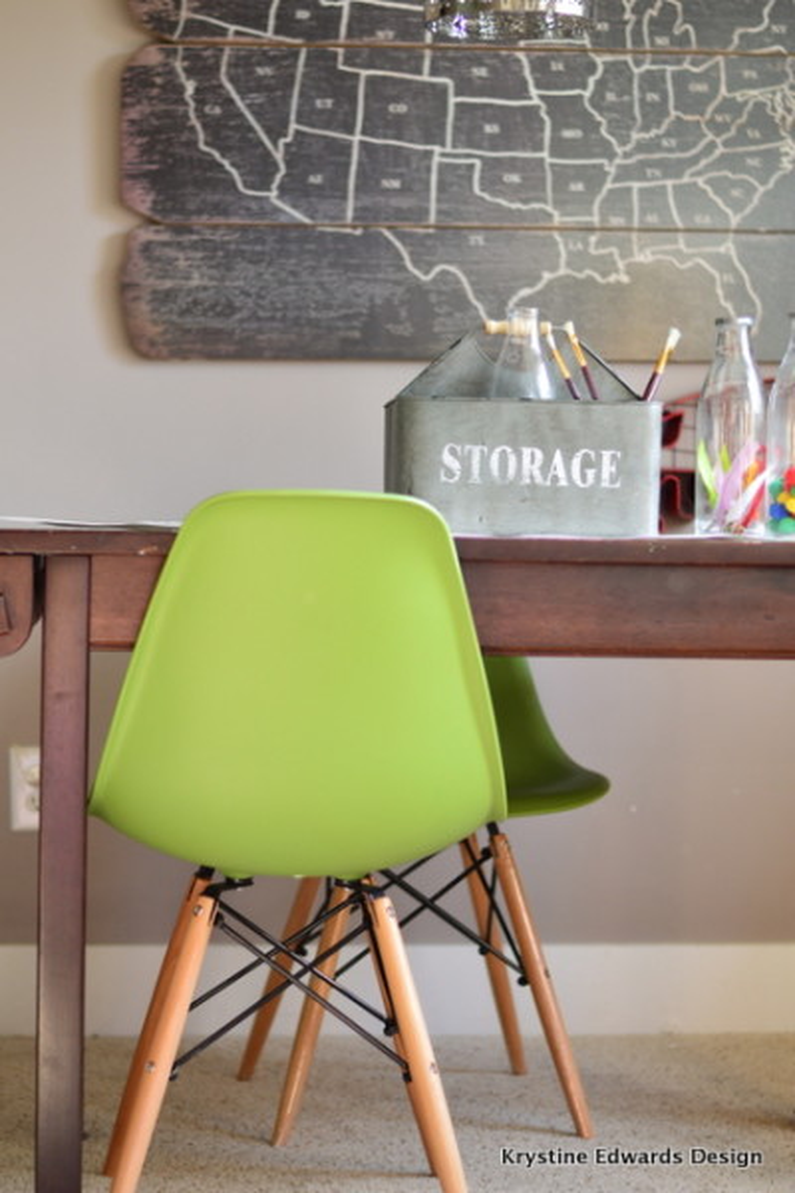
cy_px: 596
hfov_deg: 18.2
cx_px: 398
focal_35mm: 75
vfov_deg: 27.0
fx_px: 2484
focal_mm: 50
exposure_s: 1/80
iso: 250
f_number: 1.8
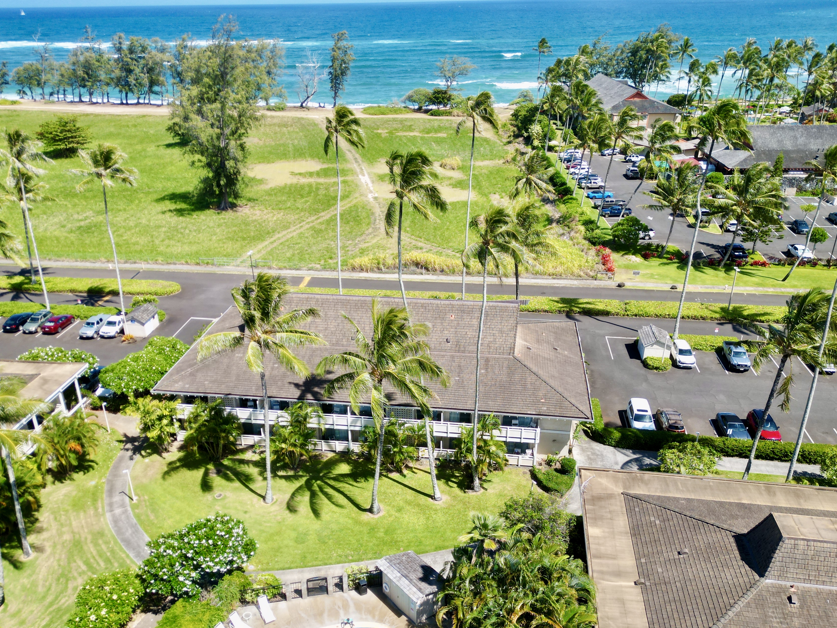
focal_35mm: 29
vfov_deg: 48.0
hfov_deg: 61.6
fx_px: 701
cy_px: 373
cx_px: 392
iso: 120
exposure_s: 1/2500
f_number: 1.7
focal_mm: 6.72
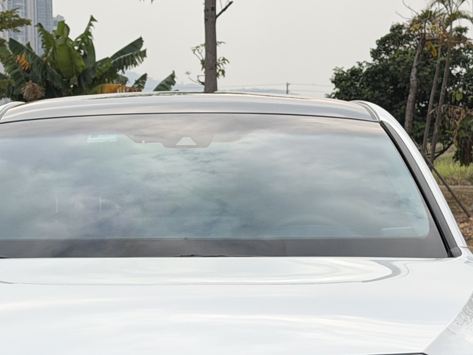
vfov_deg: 11.4
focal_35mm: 128
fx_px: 1749
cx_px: 191
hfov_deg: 15.4
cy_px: 381
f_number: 1.78
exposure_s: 1/2976
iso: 64
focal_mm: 6.76
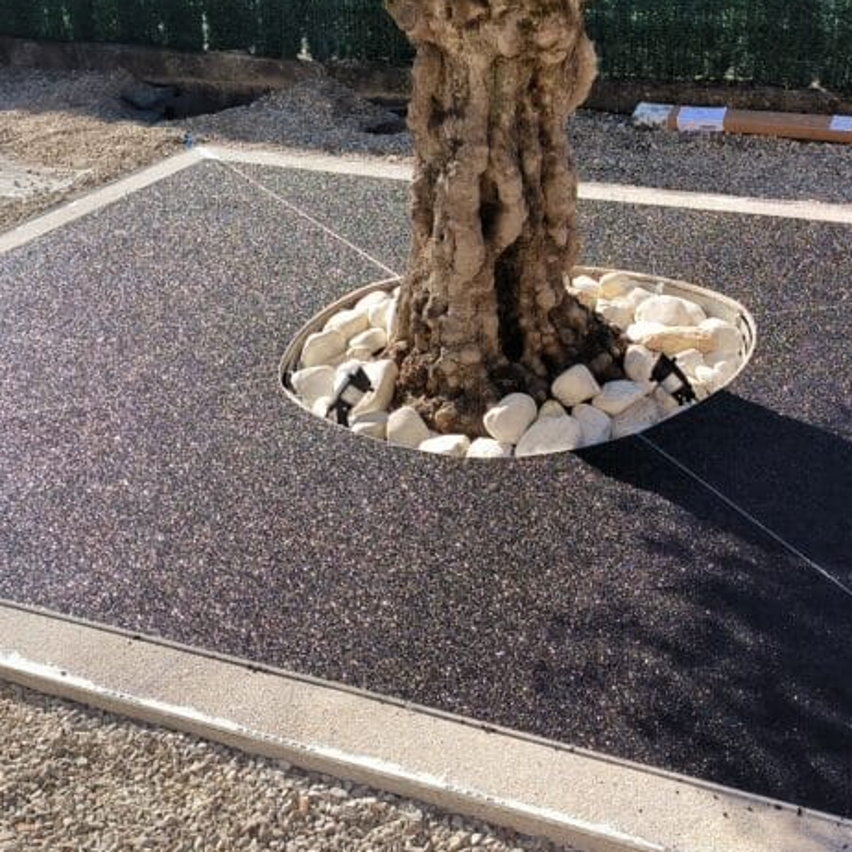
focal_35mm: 47
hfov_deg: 35.9
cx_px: 516
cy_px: 334
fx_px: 1309
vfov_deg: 35.9
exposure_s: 1/491
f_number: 1.7
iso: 50
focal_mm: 5.24
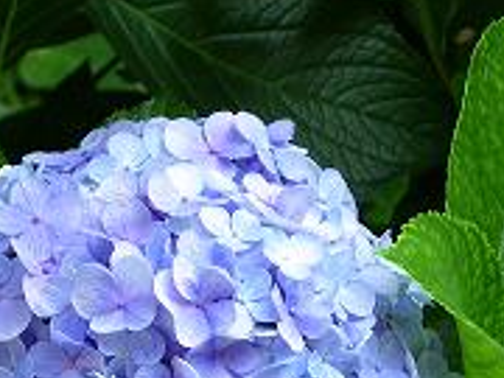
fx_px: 5780
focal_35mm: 397
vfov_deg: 3.7
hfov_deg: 5.0
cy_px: 391
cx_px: 148
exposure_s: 1/200
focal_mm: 39
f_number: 4.6
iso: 200
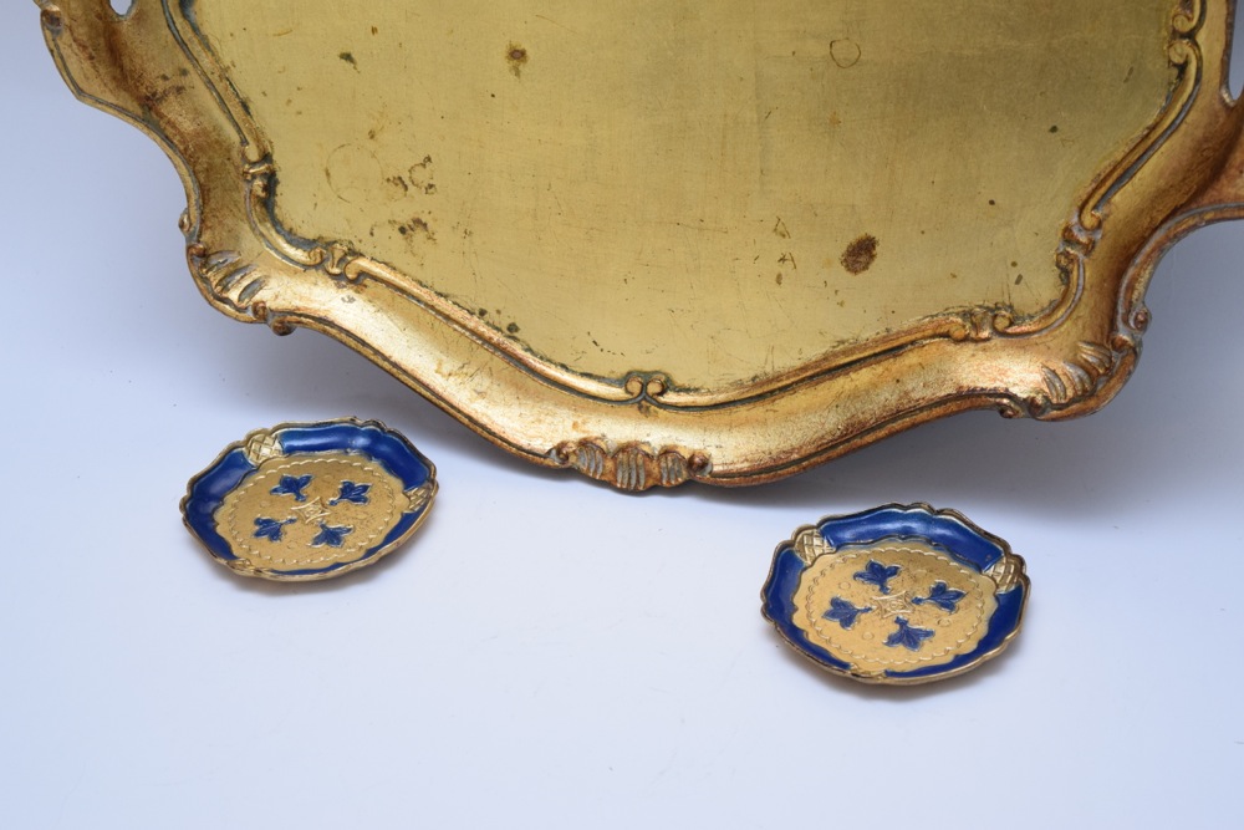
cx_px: 622
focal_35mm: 82
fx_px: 2851
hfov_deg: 24.6
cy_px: 415
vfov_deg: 16.6
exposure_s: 1/60
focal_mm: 55
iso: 1000
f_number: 5.6
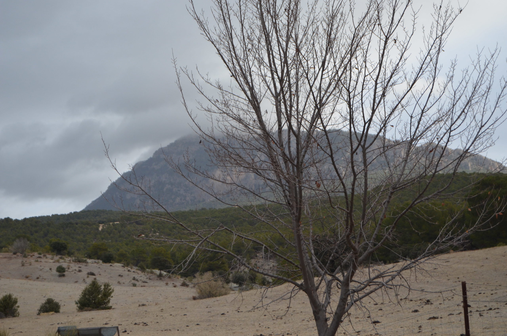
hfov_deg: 27.0
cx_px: 254
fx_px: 1054
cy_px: 168
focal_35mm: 75
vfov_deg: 18.1
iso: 640
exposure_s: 1/1250
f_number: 5.6
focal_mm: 50
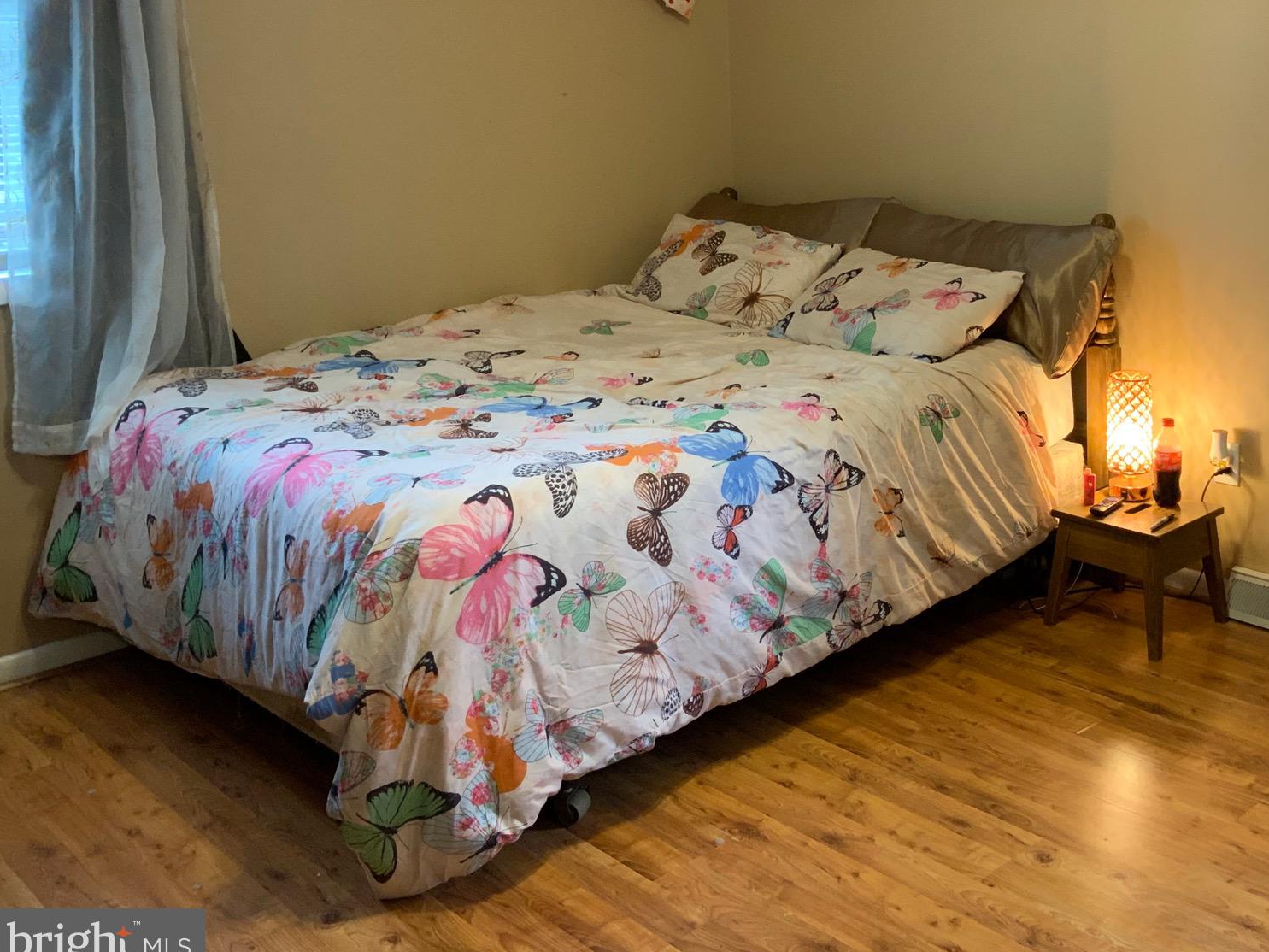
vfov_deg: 35.6
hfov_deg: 45.9
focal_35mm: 40
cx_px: 867
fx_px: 1466
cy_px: 322
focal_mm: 3
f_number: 1.8
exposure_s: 1/60
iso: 160
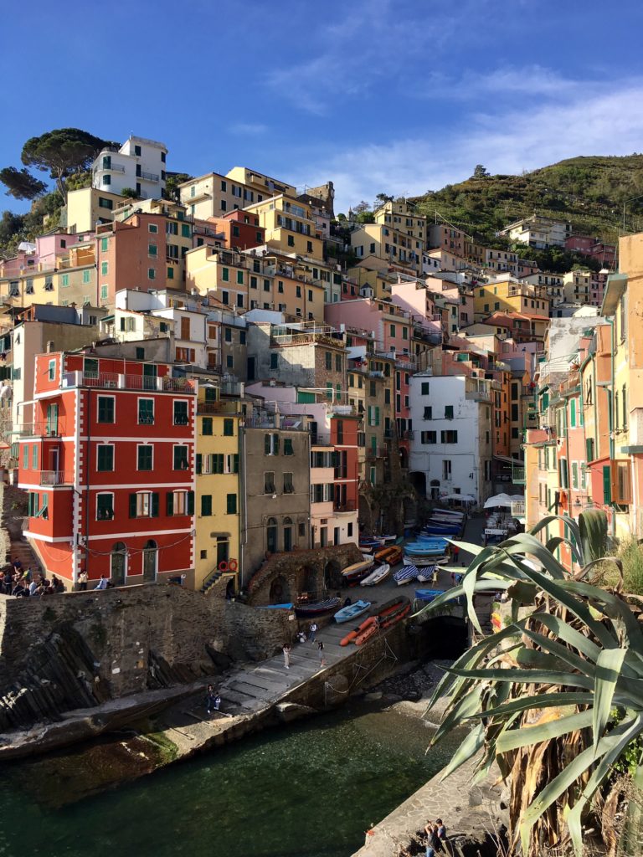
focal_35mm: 29
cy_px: 428
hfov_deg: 48.2
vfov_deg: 61.7
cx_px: 322
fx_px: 718
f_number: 2.2
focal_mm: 4.15
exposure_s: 1/986
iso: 25
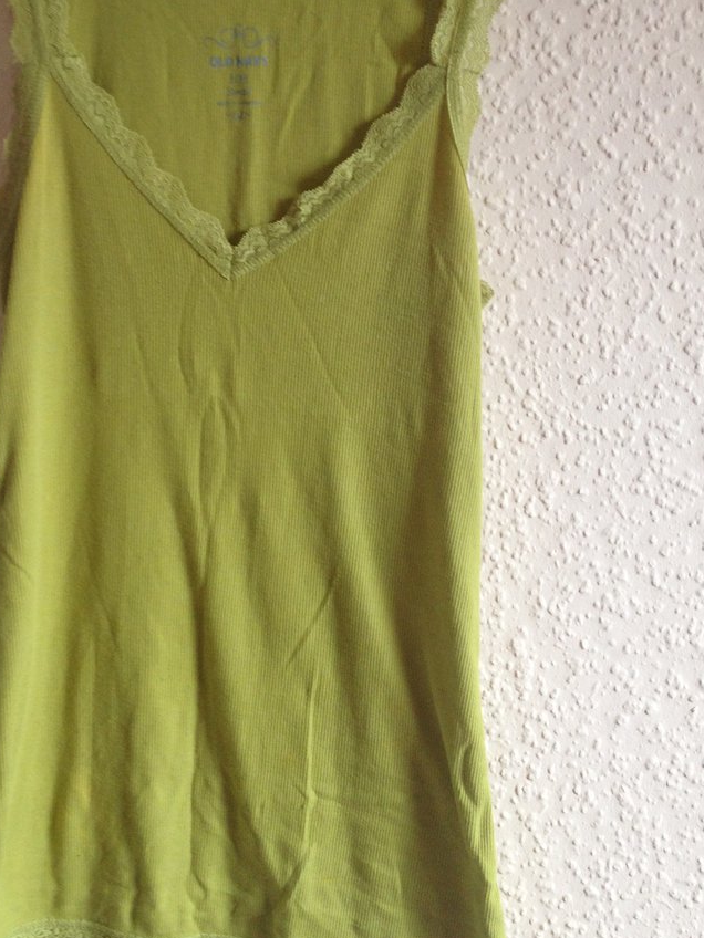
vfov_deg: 34.8
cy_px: 363
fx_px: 1491
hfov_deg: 26.4
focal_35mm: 55
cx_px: 239
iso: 80
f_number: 2.4
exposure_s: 1/20
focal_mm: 4.28
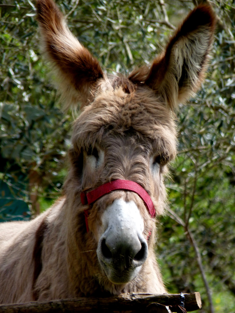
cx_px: 118
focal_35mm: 486
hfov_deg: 3.1
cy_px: 156
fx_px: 4399
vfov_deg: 4.1
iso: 160
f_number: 5
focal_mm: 86.4
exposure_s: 1/400
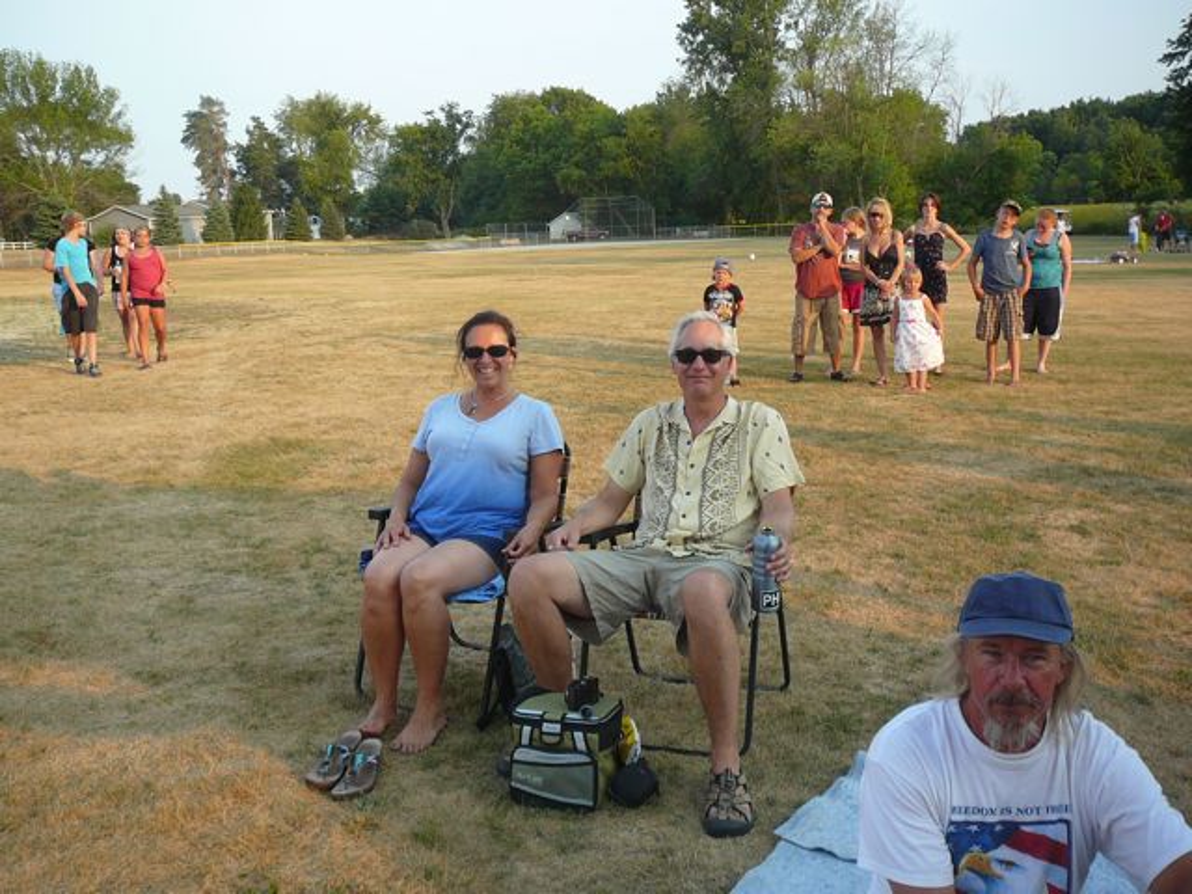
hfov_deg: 52.6
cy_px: 447
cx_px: 596
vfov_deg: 40.7
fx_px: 1205
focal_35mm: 35
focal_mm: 5.2
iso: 80
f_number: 2.8
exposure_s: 1/250
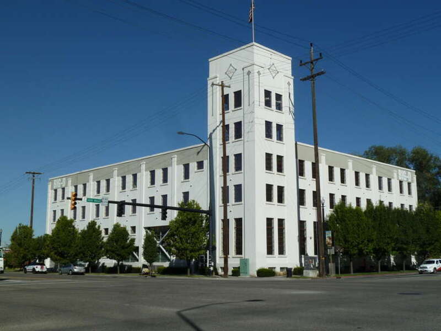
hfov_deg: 44.8
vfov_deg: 34.3
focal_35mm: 42
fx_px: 535
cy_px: 166
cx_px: 220
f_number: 5.6
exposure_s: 1/800
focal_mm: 6.9
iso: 80
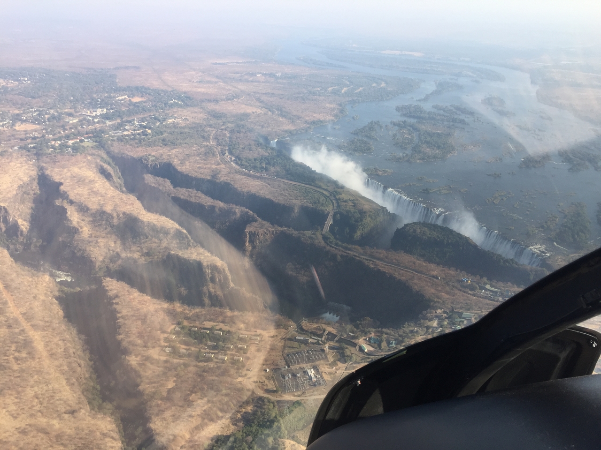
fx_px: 503
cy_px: 225
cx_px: 300
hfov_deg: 61.7
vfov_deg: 48.2
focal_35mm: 29
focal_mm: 4.15
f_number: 2.2
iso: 32
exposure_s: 1/791
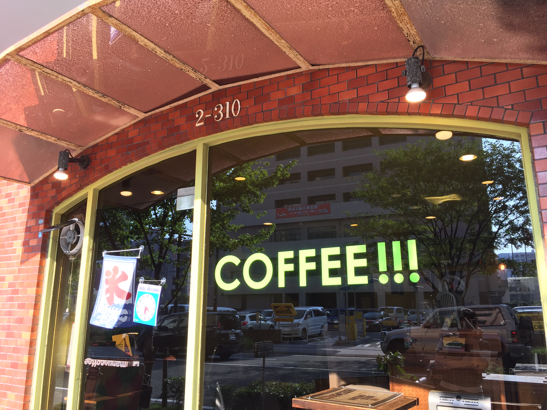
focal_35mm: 29
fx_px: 458
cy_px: 205
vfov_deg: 48.2
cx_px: 274
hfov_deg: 61.7
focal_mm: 4.15
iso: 32
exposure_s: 1/122
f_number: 2.2
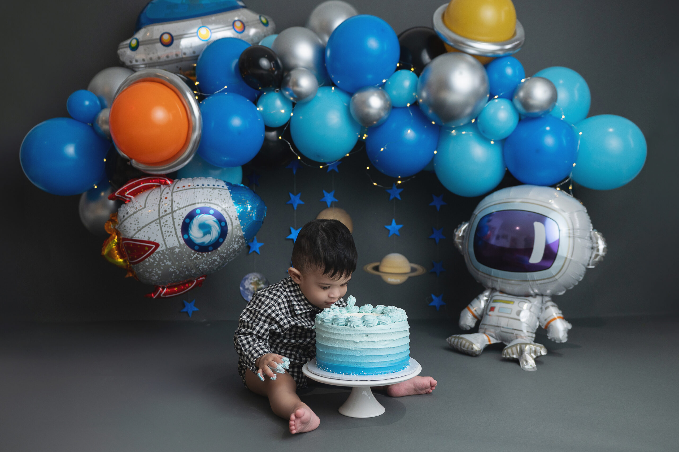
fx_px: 603
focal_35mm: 32
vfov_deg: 41.1
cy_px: 226
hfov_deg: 58.8
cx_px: 340
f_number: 2.8
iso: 250
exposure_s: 1/200
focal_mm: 32
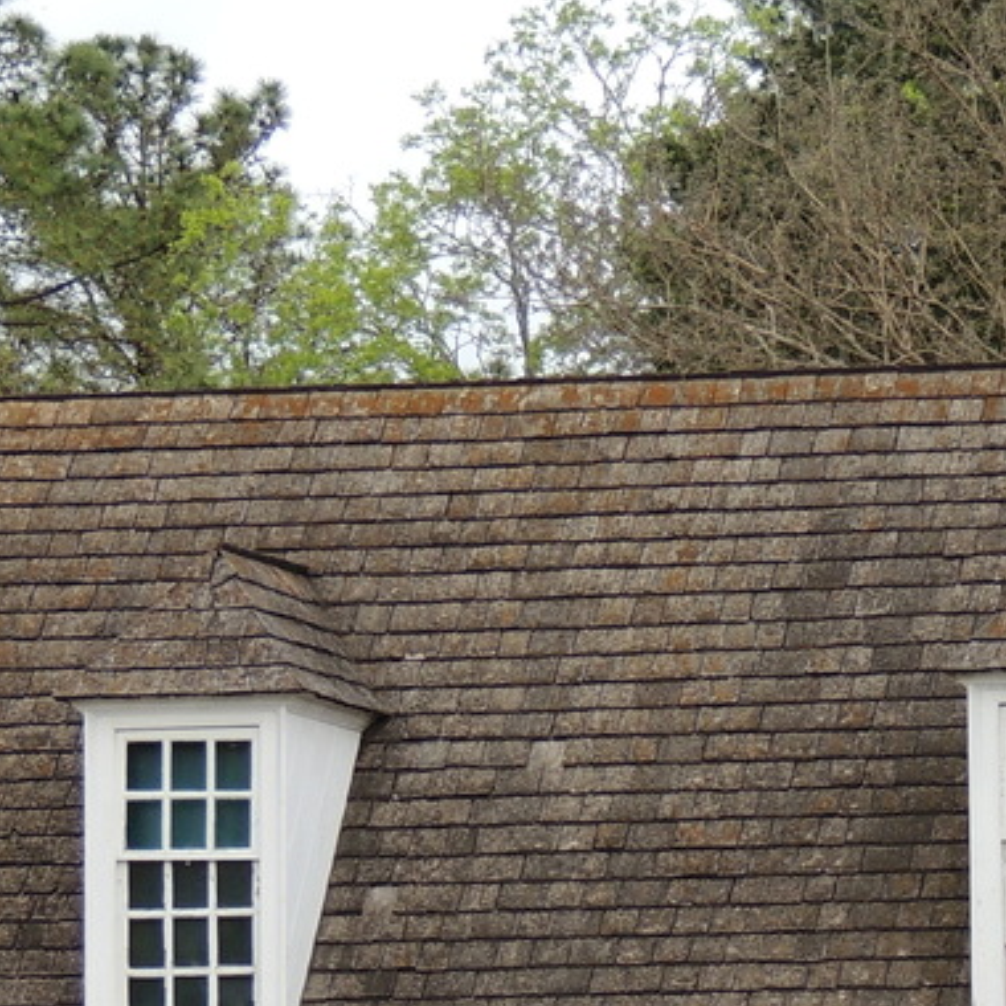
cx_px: 884
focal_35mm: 313
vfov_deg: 5.6
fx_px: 10291
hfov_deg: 5.6
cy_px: 1136
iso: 100
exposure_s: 1/200
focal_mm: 18.7
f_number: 4.2
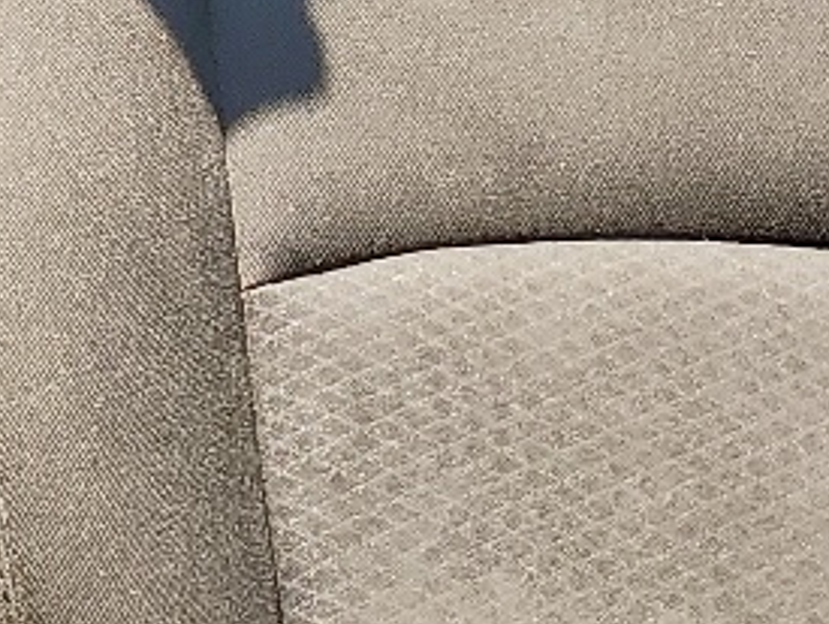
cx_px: -708
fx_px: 3621
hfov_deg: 11.9
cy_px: -699
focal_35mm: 151
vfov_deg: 9.1
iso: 50
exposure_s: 1/625
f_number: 1.5
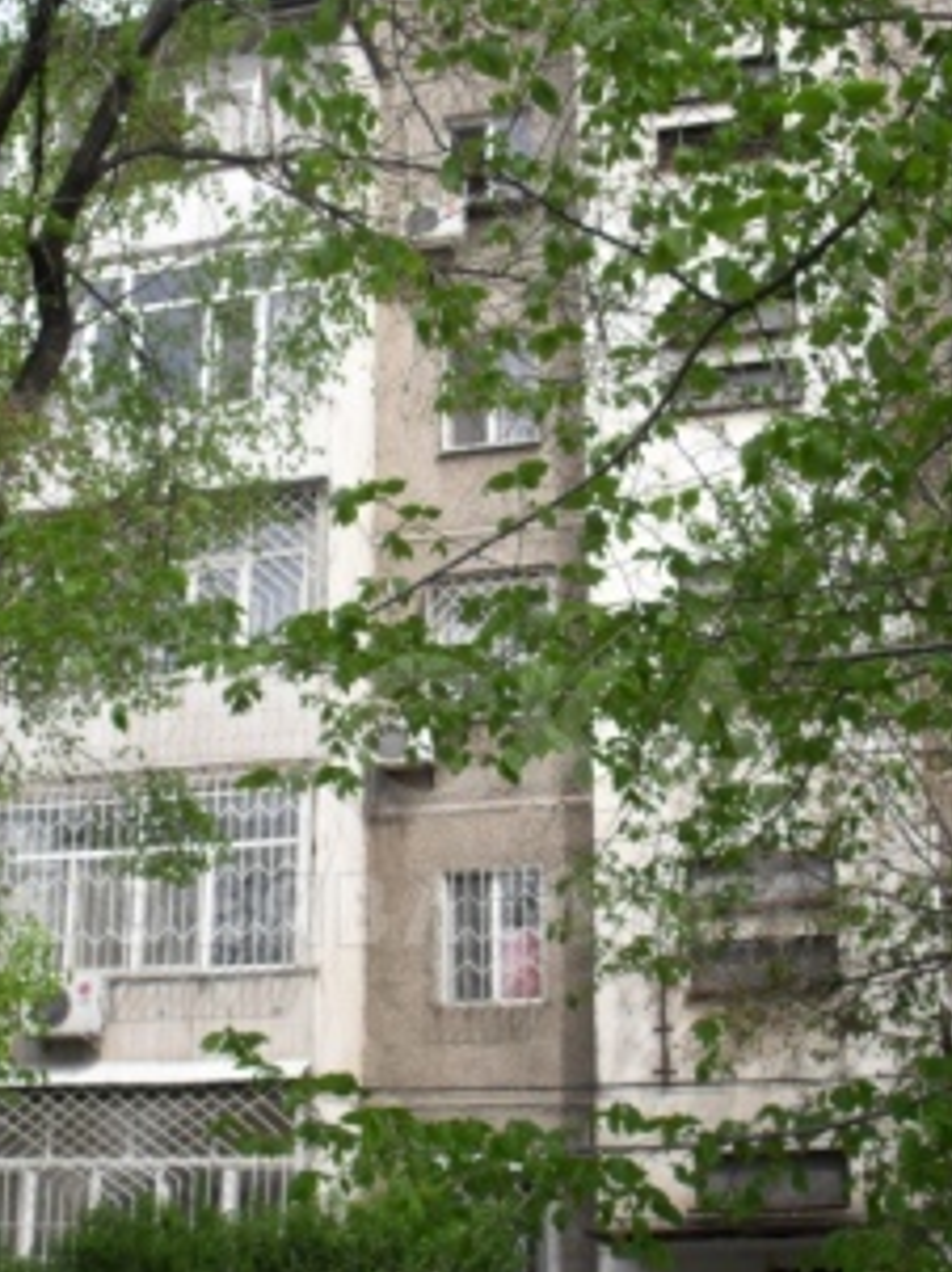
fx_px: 1909
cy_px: 813
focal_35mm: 52
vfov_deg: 36.6
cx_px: 404
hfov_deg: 28.0
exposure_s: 1/125
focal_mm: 6.3
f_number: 8.4
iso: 100
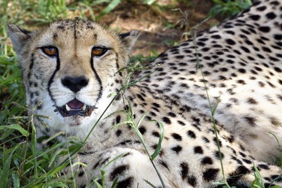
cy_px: 99
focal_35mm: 219
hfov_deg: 9.4
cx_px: 143
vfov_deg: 6.3
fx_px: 1715
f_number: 10
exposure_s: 1/400
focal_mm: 200
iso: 400
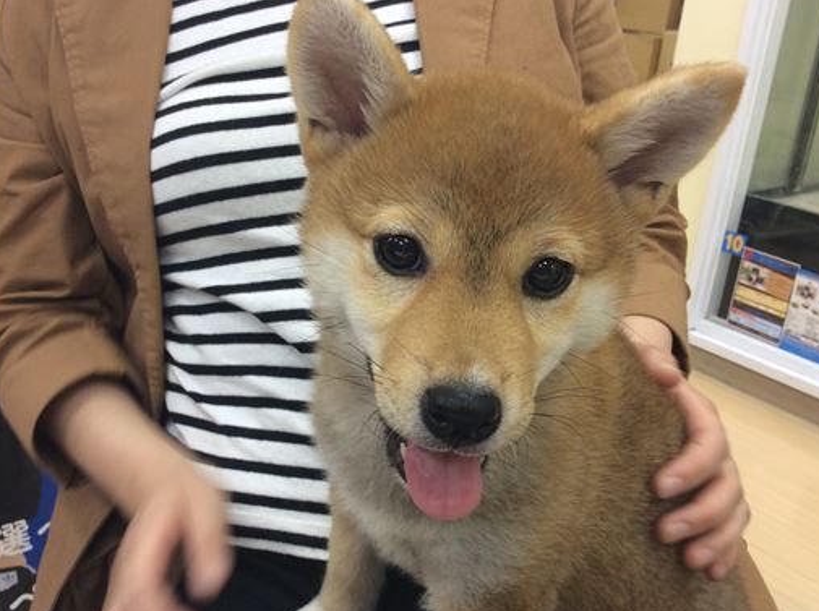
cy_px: 334
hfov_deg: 49.0
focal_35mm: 38
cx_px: 368
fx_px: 898
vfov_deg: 37.6
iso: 40
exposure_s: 1/24
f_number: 2.4
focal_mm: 3.3
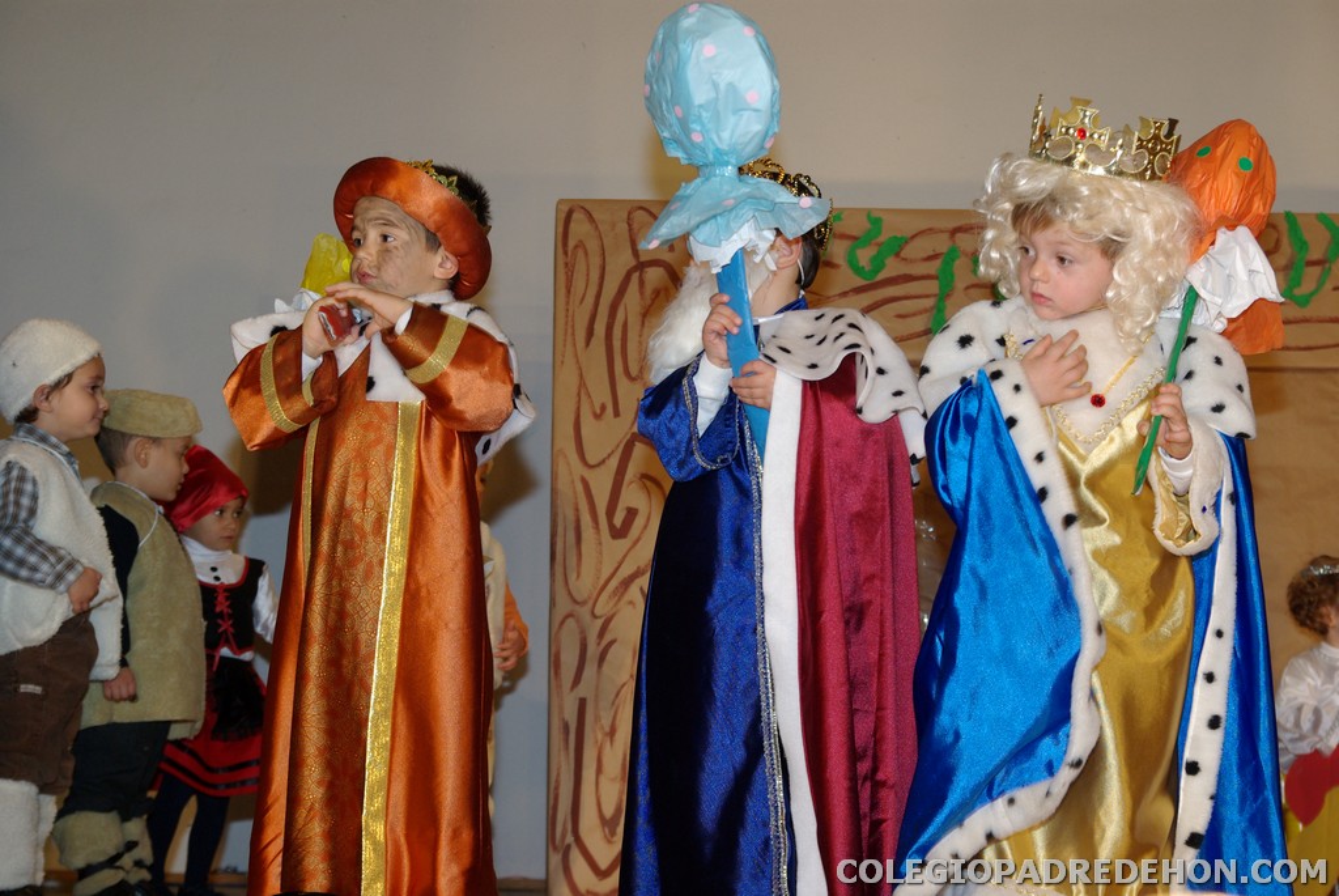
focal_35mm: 64
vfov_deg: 21.1
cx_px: 670
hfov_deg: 31.2
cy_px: 448
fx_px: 2401
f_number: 5.6
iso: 400
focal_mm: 43
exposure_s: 1/60
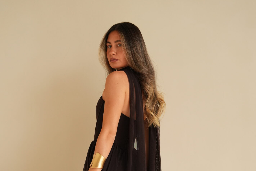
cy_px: 190
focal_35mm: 85
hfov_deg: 24.0
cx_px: 110
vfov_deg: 15.7
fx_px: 602
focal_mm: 46.9
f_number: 4
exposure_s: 1/125
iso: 640
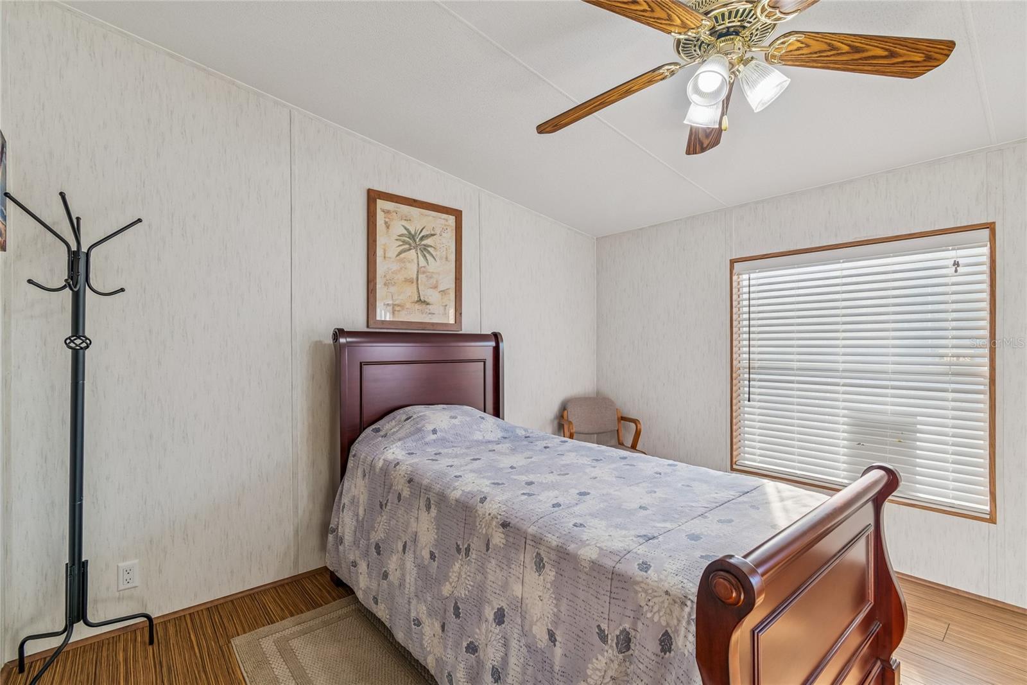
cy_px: 342
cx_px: 514
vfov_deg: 77.3
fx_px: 428
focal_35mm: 15
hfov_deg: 100.4
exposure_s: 1/3.33
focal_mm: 10
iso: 100
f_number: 7.1
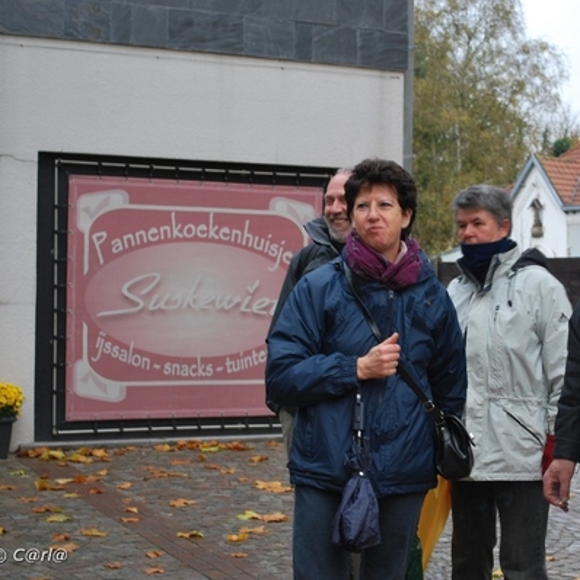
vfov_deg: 23.7
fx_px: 1384
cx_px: 407
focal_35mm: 73
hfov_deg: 23.5
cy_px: 291
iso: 200
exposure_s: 1/30
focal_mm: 38
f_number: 5.3
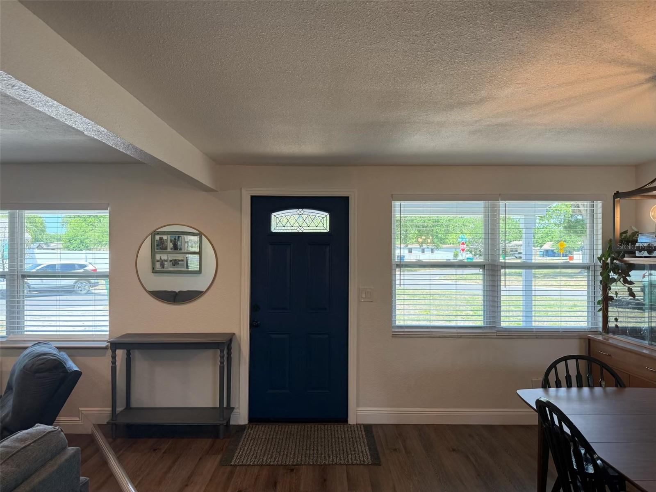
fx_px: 455
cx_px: 328
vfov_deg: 56.8
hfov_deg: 71.6
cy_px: 246
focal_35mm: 24
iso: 160
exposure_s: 1/232
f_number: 1.78
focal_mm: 6.76
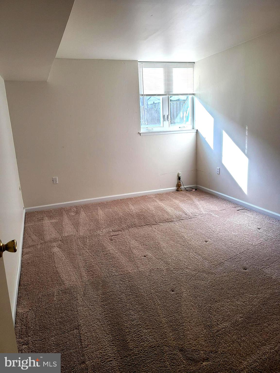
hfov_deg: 53.1
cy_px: 186
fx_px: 280
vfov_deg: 67.3
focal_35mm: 26
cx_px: 140
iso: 80
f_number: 1.8
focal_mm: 5.4
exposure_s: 1/120
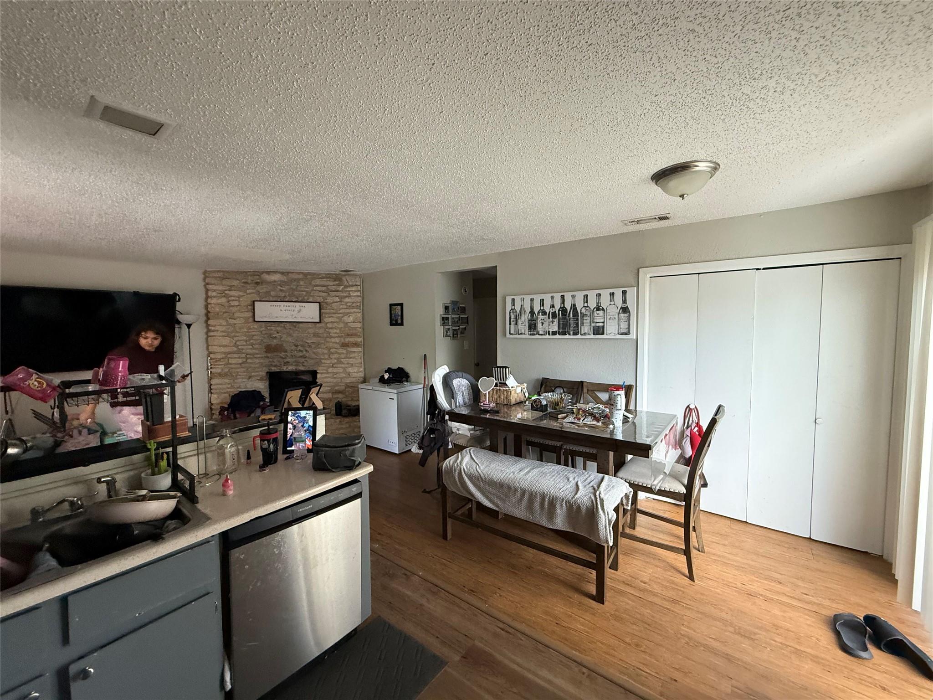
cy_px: 350
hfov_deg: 102.1
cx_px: 466
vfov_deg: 85.7
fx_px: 377
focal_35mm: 14
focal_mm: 2.22
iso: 320
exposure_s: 1/89
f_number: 2.2
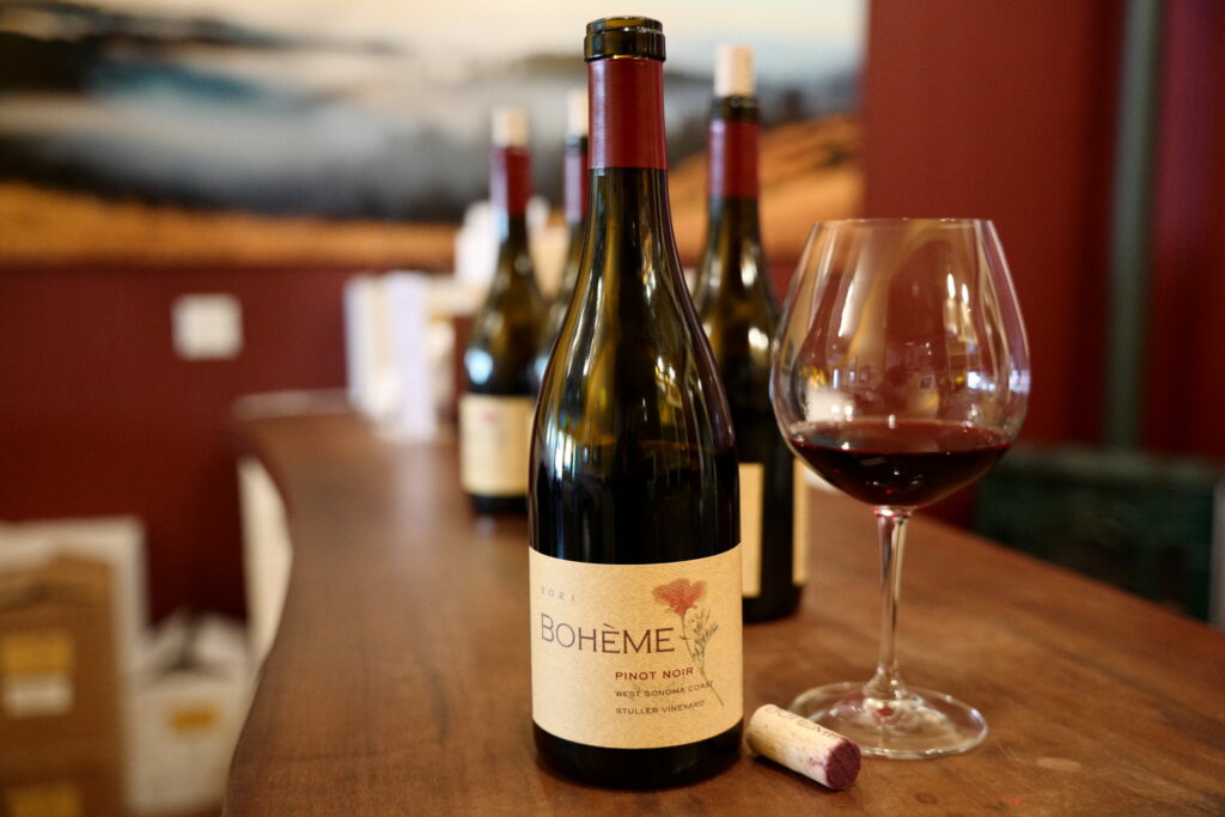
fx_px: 1225
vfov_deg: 36.9
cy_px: 408
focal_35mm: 36
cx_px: 612
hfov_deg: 53.1
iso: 3200
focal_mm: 36
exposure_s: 1/80
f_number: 2.8
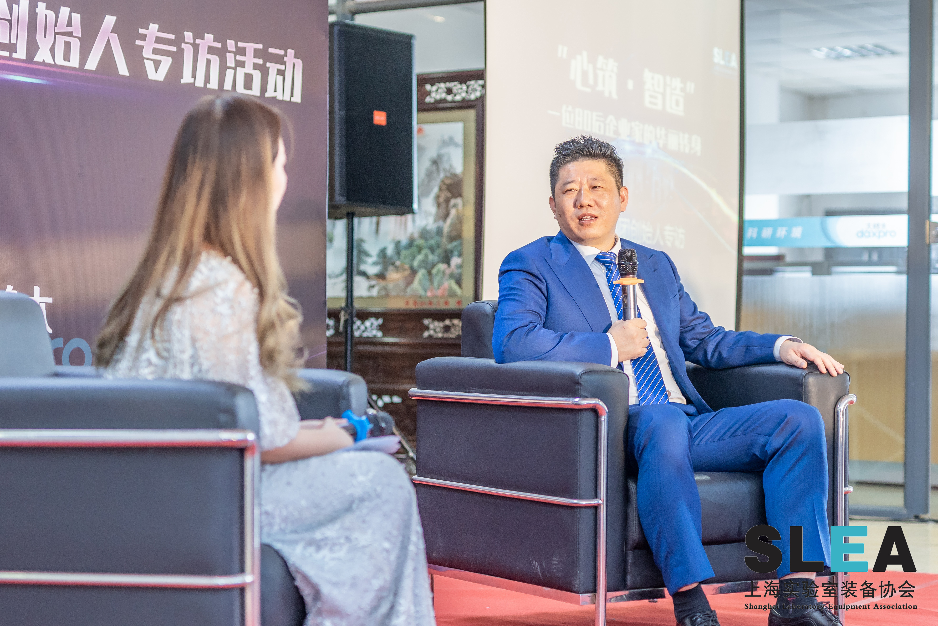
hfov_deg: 27.0
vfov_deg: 18.2
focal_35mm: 75
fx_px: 1954
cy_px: 313
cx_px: 469
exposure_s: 1/125
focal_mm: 50
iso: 640
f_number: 1.8
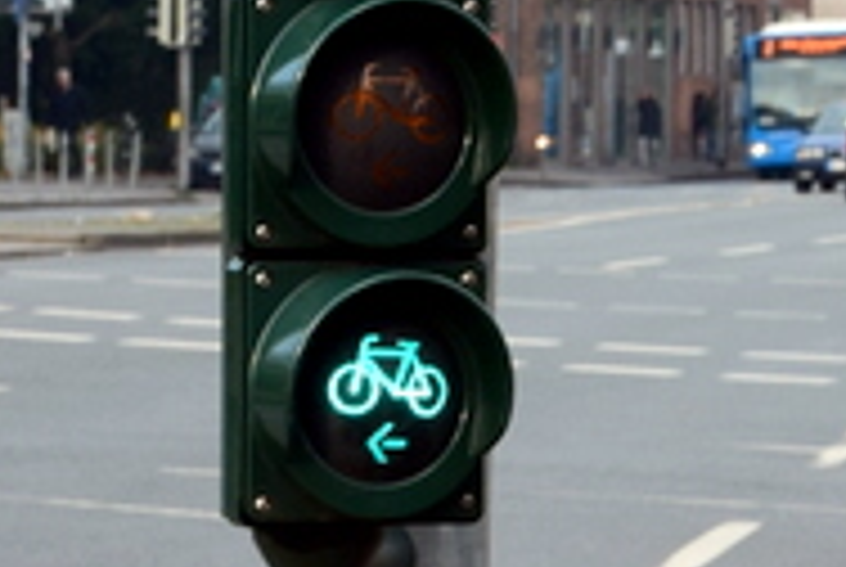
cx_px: 351
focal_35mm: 306
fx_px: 7202
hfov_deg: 6.7
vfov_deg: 4.5
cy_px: 855
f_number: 10
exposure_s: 1/200
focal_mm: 48
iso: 400
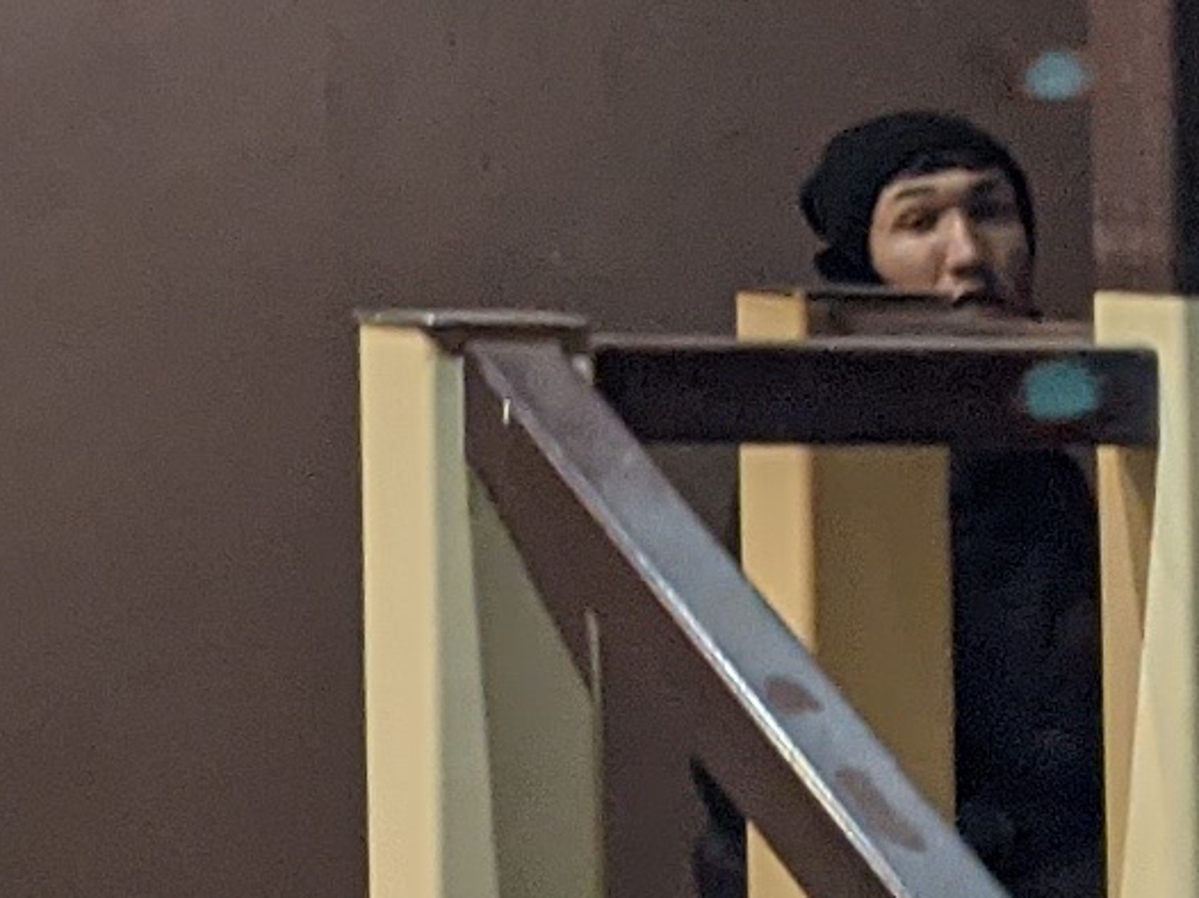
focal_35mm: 207
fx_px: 7167
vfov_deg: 7.0
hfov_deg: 9.2
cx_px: -741
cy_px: -586
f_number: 1.73
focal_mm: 4.38
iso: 71
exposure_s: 1/40
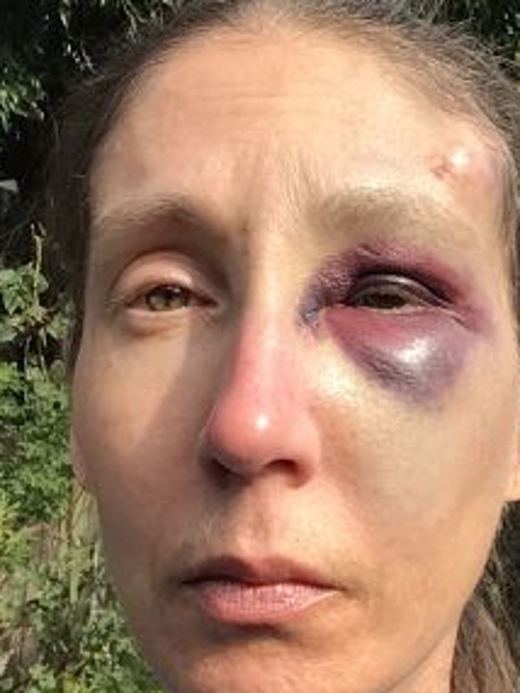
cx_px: 357
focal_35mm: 58
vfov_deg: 33.2
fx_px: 1161
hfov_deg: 25.1
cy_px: 334
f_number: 2.4
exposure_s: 1/1073
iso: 50
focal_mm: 2.15
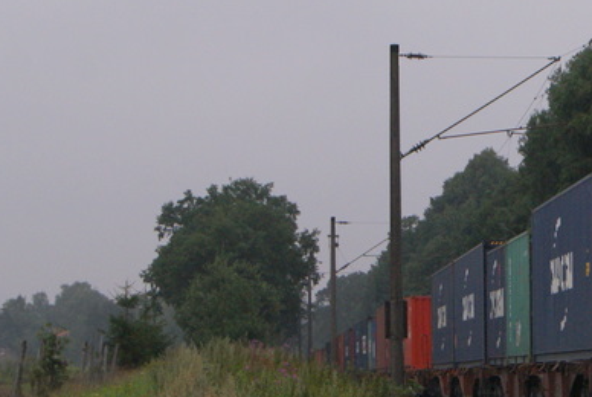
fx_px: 3261
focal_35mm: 198
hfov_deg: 10.3
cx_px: 641
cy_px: 139
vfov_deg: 7.0
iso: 400
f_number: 10
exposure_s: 1/1000
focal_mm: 50
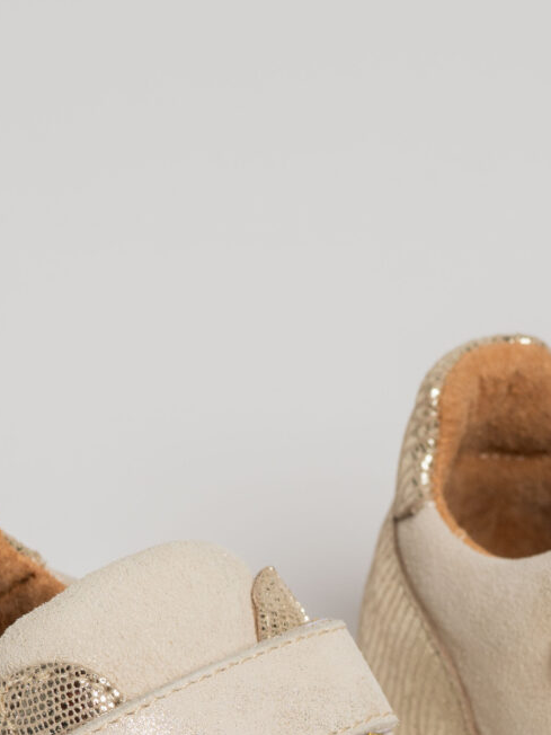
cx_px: 479
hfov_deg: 4.6
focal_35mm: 321
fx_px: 6813
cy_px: 780
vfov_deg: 6.2
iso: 100
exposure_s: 1/200
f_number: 16
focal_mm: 85
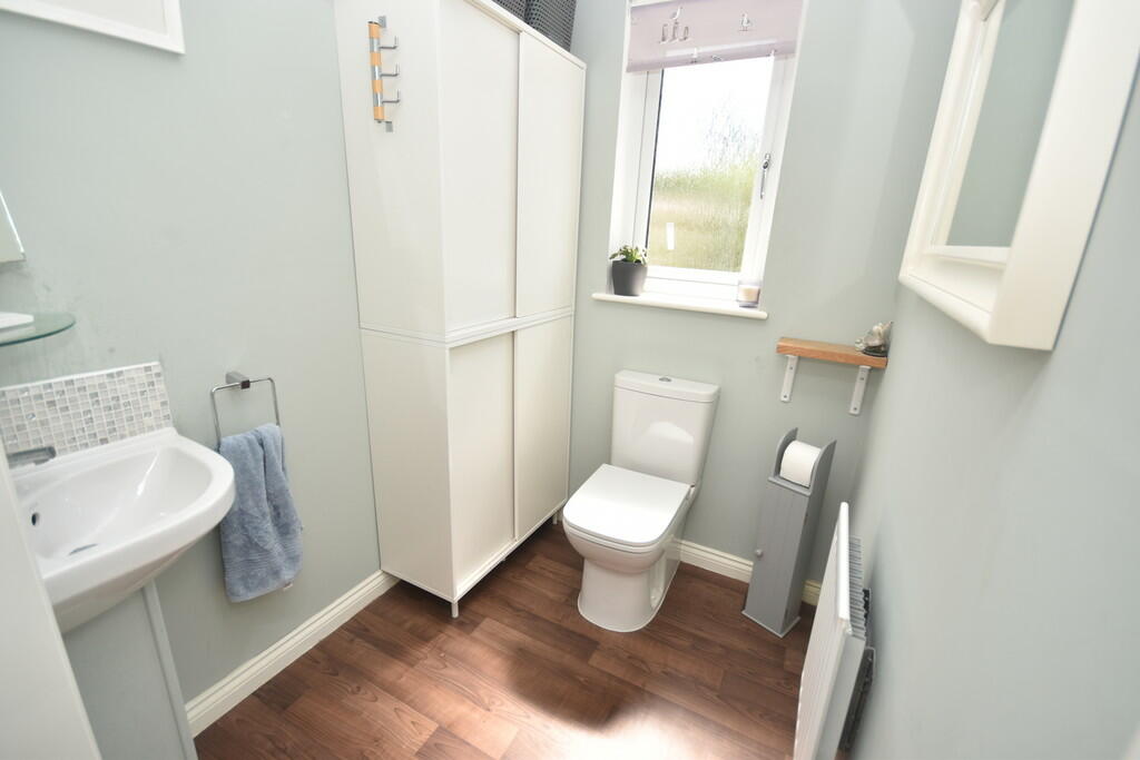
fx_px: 475
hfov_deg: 100.4
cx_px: 570
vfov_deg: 77.3
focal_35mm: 15
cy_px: 380
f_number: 5
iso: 220
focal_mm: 10
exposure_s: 1/200
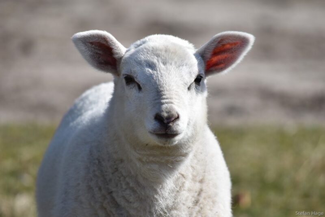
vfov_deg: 3.1
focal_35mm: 450
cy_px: 108
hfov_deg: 4.6
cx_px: 162
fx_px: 4061
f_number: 7.1
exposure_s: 1/800
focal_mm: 300
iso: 200
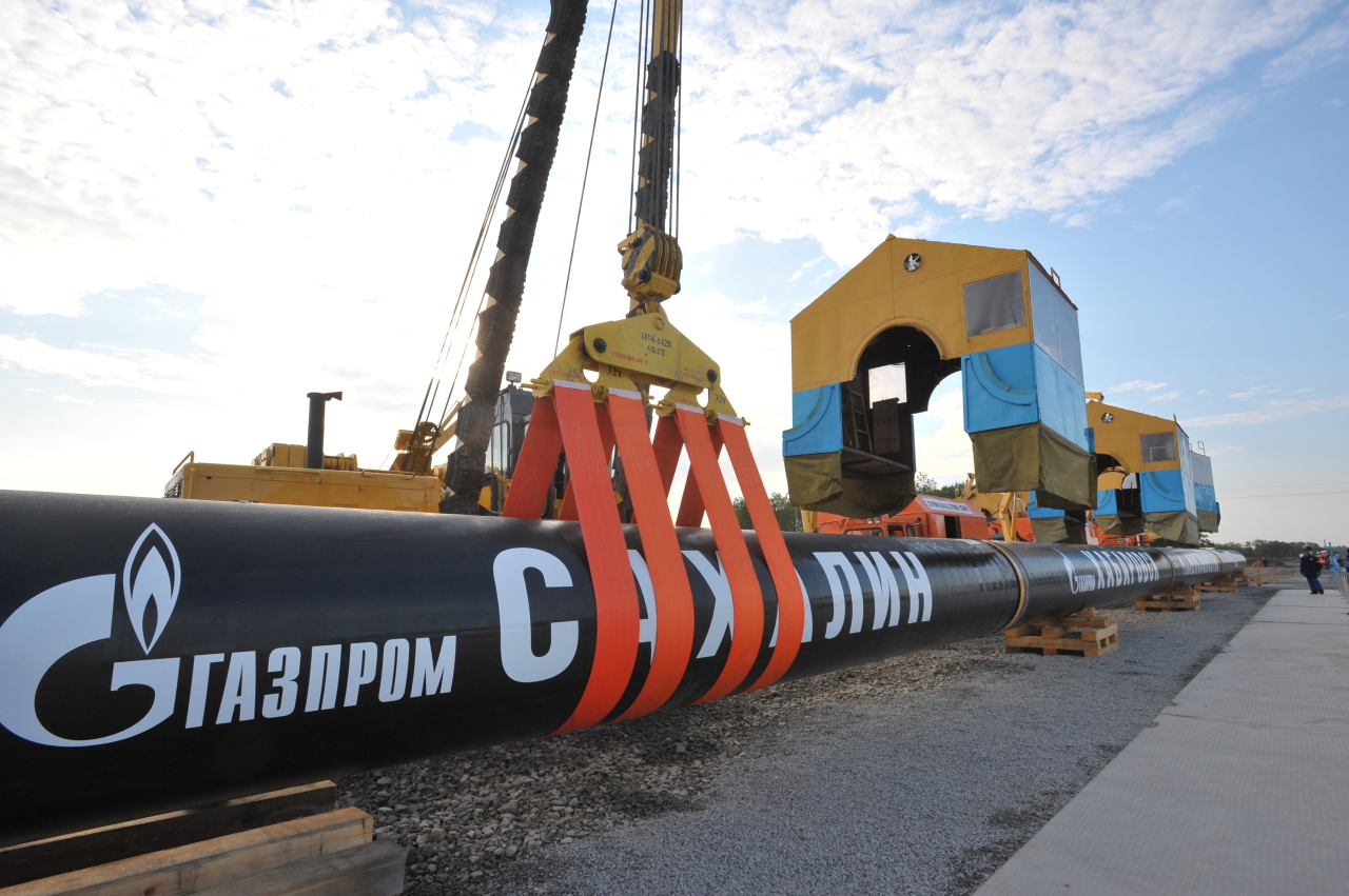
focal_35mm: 17
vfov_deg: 70.3
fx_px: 636
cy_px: 448
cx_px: 674
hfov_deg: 93.3
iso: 640
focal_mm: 17
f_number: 11
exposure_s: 1/500
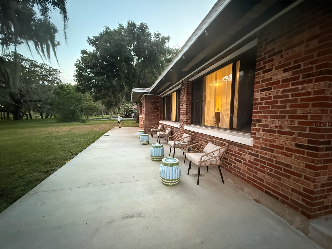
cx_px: 166
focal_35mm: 14
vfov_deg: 85.7
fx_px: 134
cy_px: 124
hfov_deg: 102.1
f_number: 2.2
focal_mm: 2.22
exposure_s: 1/40
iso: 1250
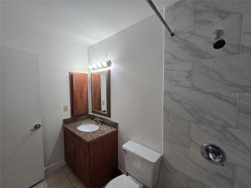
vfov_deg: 89.9
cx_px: 126
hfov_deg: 106.2
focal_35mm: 13
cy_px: 94
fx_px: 94
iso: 100
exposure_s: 1/60
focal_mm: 2.2
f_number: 2.2
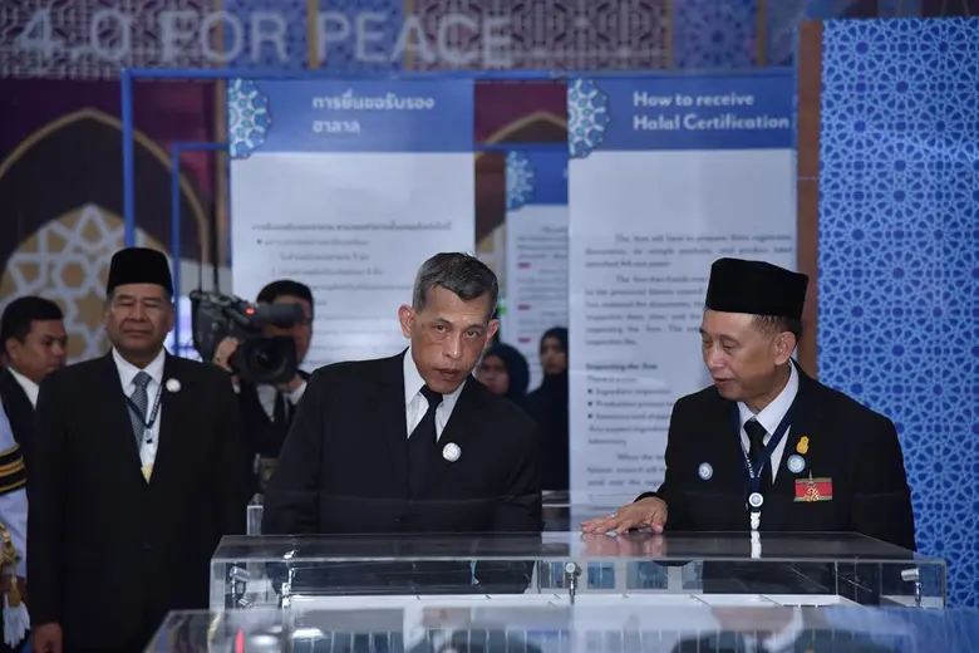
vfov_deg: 11.4
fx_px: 3263
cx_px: 490
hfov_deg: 17.1
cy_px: 326
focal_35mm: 120
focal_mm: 120
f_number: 5
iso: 500
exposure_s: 1/160
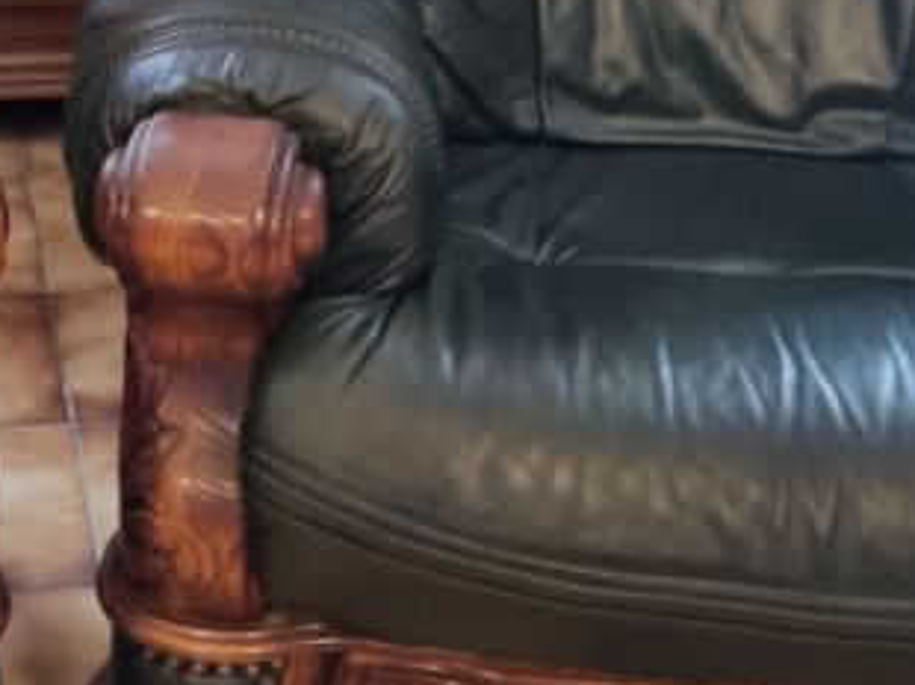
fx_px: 2219
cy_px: 192
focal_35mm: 84
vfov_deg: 17.5
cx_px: 24
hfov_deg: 22.5
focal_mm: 5.4
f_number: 1.8
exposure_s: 1/25
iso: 1250
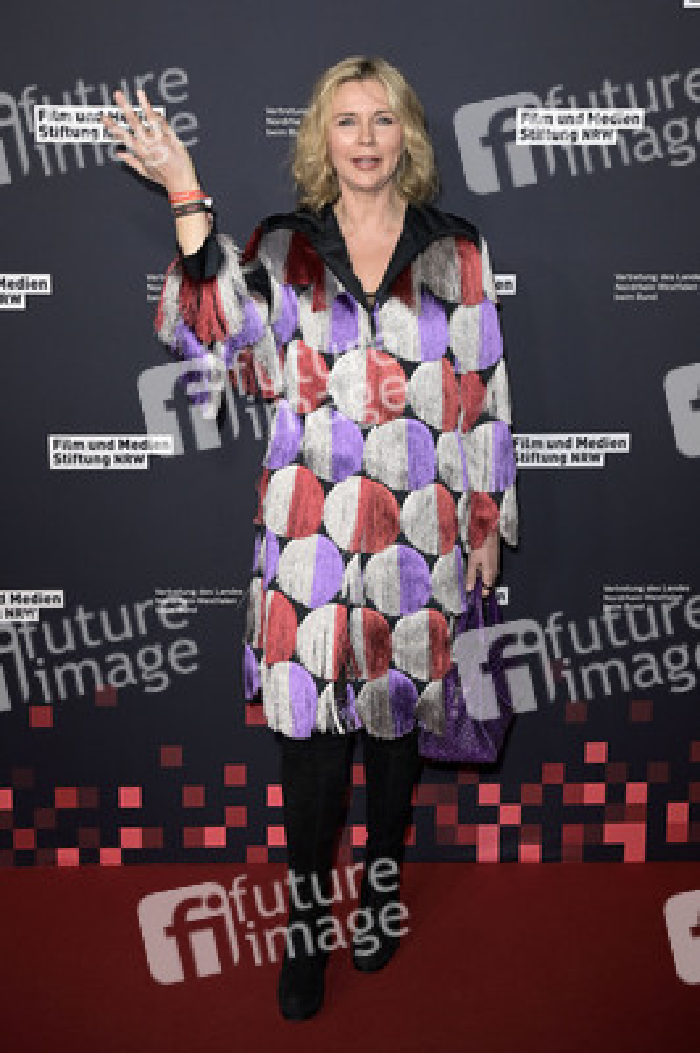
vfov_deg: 48.5
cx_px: 350
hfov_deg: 33.3
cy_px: 526
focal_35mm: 40
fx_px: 1169
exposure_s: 1/200
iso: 1000
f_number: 5
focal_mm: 40
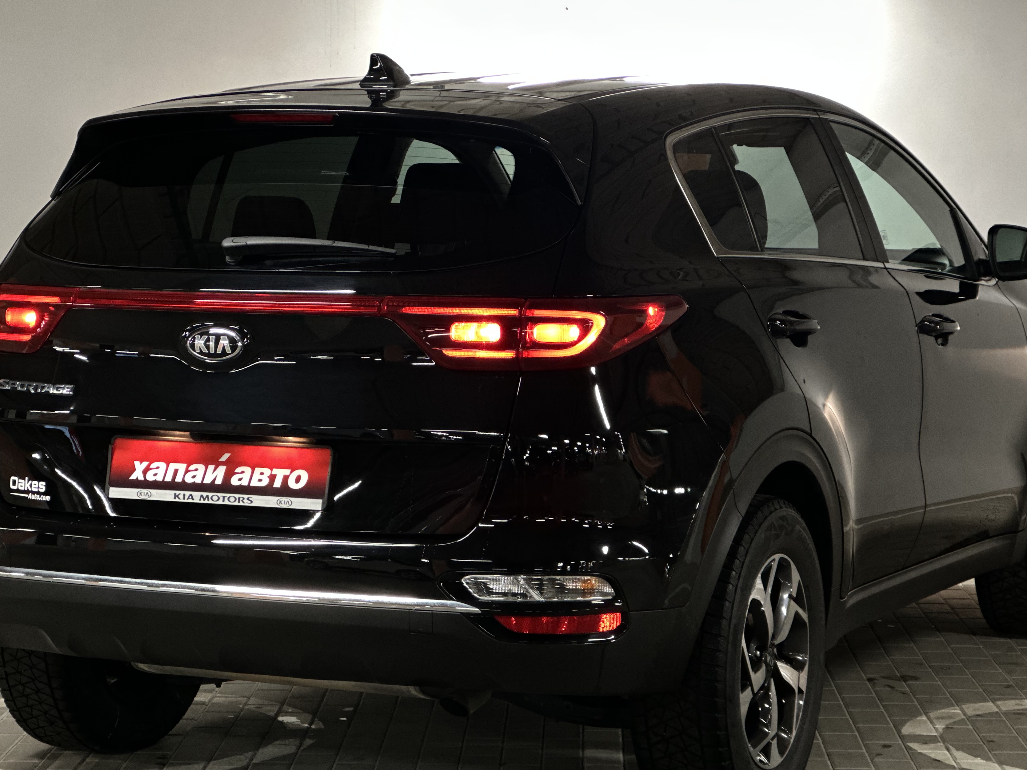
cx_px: 519
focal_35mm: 93
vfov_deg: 15.9
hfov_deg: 21.1
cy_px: 443
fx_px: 2759
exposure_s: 1/21
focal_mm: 9
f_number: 2.8
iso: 500
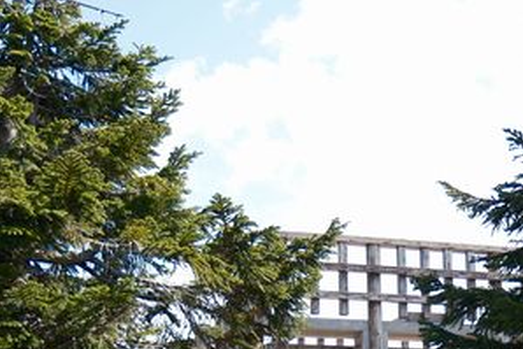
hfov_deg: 22.4
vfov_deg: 15.3
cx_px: 446
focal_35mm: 89
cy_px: 287
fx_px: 1294
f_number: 2.8
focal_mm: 21.3
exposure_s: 1/500
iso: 125
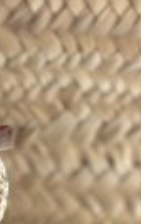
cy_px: 272
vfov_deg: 12.4
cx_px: -94
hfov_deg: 7.8
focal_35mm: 165
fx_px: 1012
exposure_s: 1/50
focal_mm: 5.96
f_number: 1.6
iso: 50
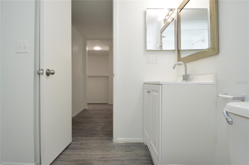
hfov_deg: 90.1
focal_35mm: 18
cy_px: 82
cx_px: 124
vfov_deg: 67.3
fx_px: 124
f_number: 5
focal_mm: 12
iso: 400
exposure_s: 1/100
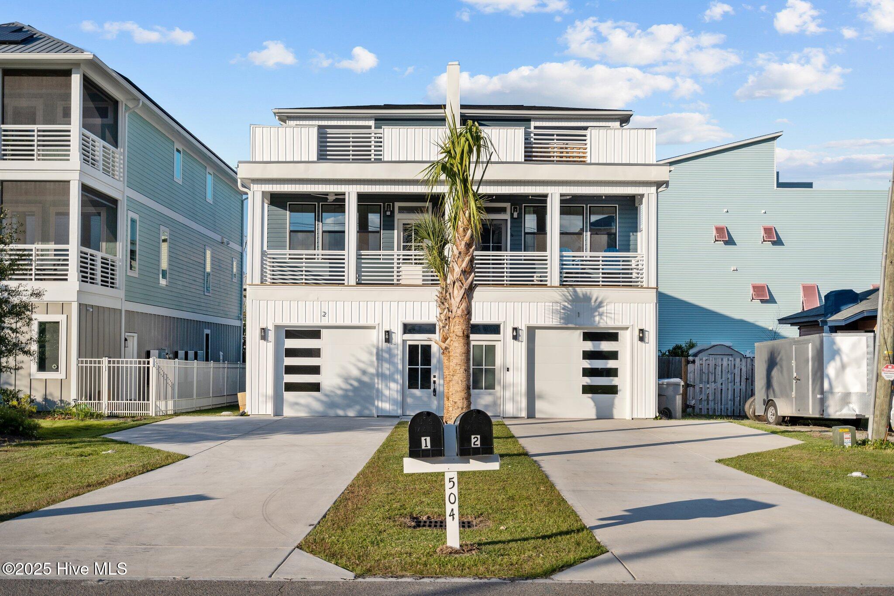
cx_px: 447
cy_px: 298
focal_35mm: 35
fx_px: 869
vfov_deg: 37.8
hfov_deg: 54.4
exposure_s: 1/4000
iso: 250
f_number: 4
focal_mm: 35
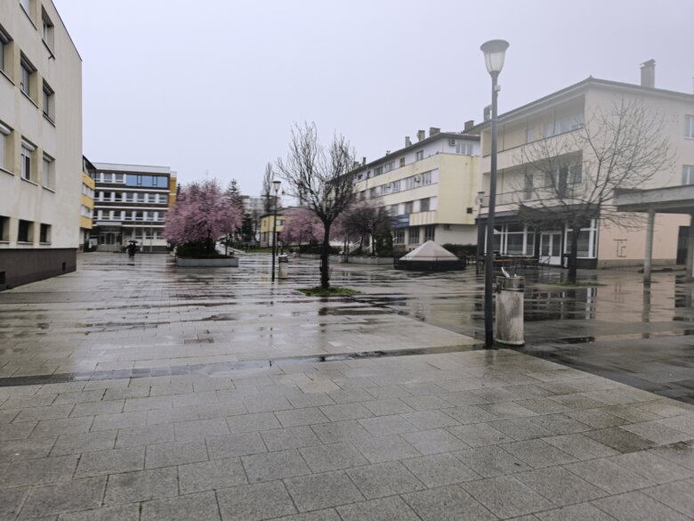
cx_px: 347
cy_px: 260
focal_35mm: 23
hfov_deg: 73.9
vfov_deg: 58.9
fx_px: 461
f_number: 1.65
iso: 50
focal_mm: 6.14
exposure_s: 1/109
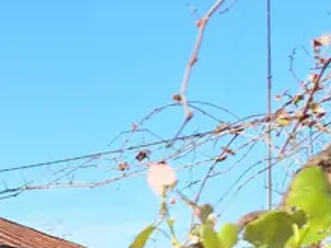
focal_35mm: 105
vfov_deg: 13.1
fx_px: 1003
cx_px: -216
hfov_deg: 16.4
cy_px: 396
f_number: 1.8
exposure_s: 1/1346
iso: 40
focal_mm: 5.54
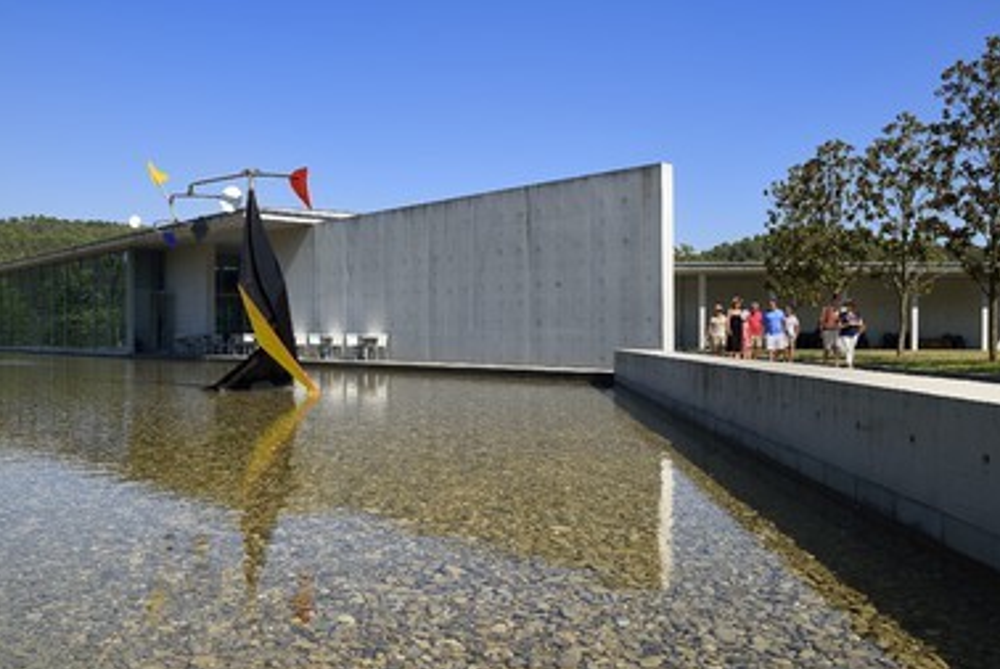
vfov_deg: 42.4
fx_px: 862
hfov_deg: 60.2
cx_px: 464
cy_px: 368
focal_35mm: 31
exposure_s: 1/250
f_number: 13
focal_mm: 28
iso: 200
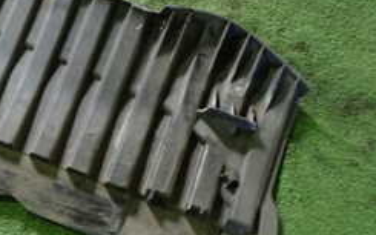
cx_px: -80
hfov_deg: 24.0
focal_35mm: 78
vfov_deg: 16.7
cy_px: 92
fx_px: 799
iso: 320
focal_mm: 5.4
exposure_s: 1/30
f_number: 2.3
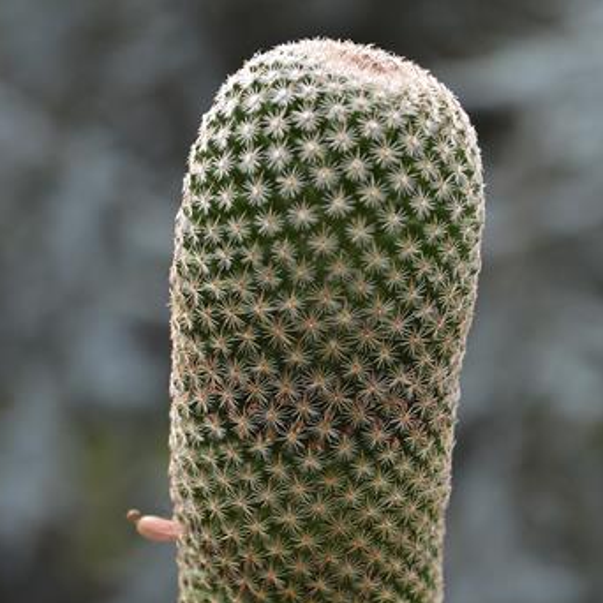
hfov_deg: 11.2
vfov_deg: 11.2
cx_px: 336
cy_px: 443
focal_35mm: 156
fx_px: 3074
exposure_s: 1/320
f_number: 5.6
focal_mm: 70
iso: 250
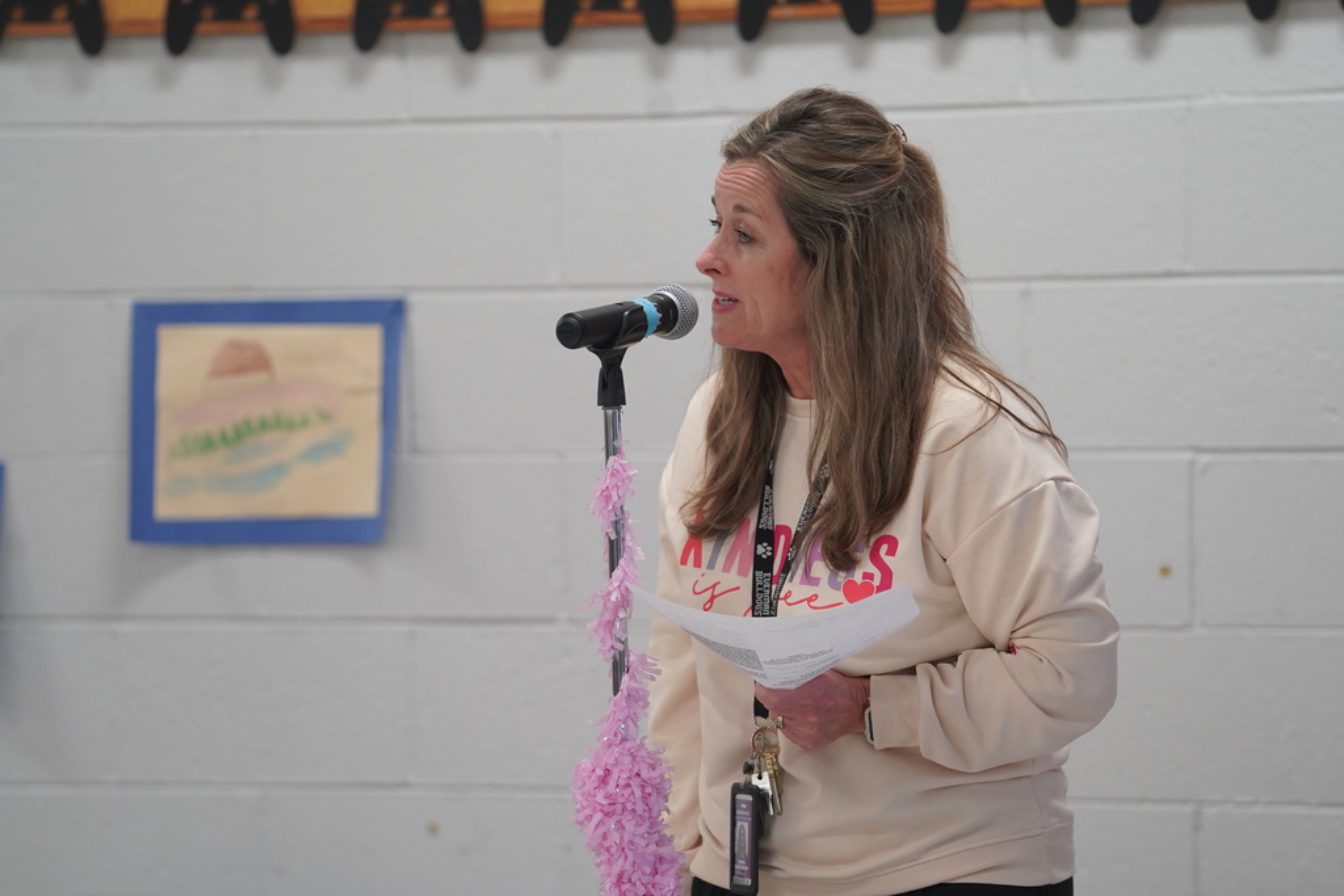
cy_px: 448
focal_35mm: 198
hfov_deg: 10.4
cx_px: 672
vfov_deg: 6.9
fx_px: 7393
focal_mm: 198
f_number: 4
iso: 2500
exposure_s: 1/200
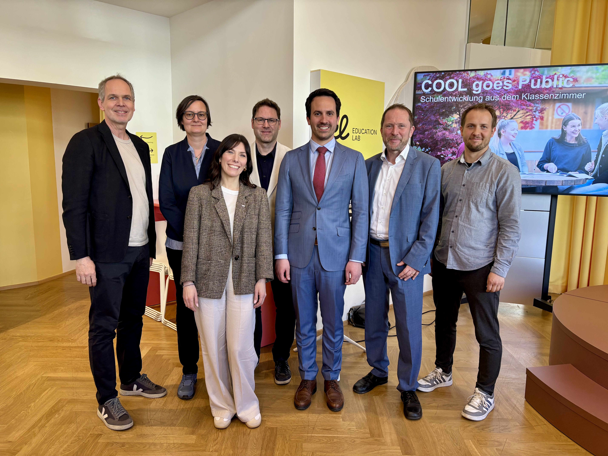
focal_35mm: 26
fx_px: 457
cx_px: 304
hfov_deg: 67.3
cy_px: 228
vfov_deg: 53.1
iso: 80
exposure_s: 1/100
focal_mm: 5.96
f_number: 1.6
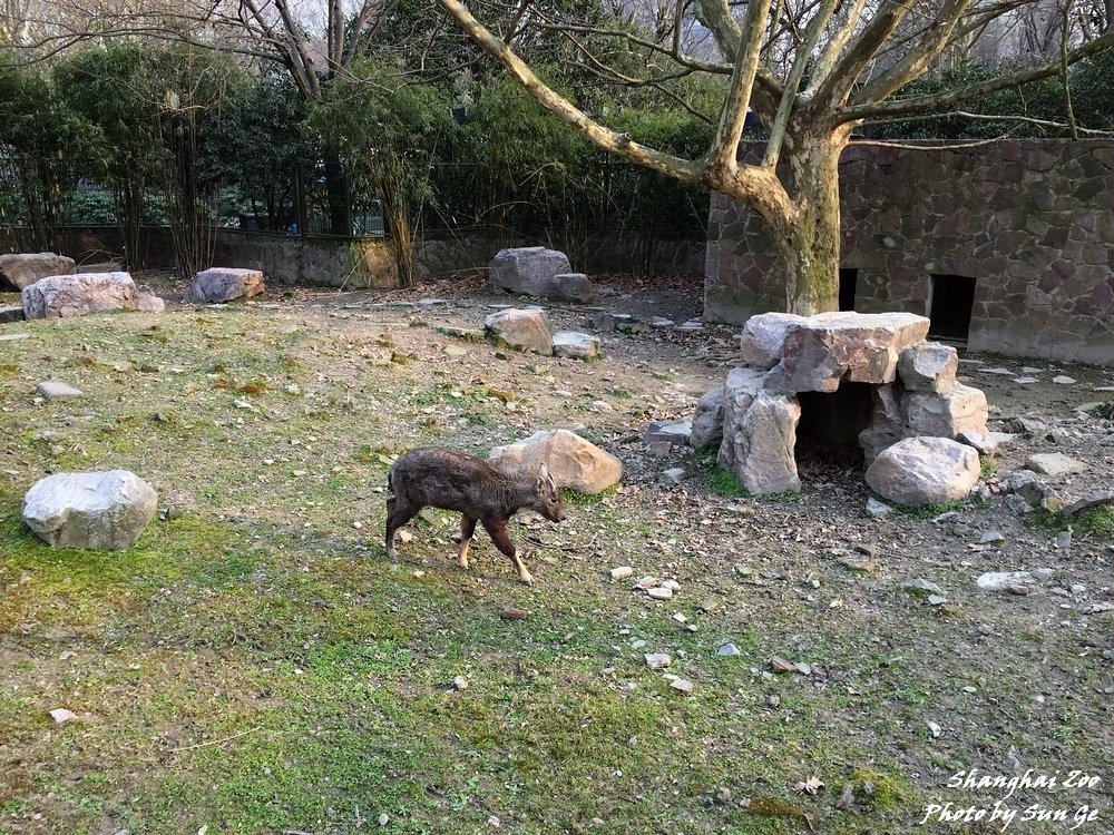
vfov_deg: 48.2
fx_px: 933
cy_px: 418
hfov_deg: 61.7
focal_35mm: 29
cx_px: 557
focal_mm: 4.15
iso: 32
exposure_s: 1/373
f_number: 2.2
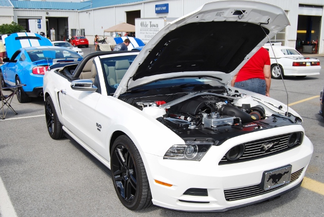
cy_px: 108
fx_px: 351
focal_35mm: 39
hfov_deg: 49.5
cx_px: 162
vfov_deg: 34.3
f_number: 9
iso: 100
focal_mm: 26
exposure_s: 1/200
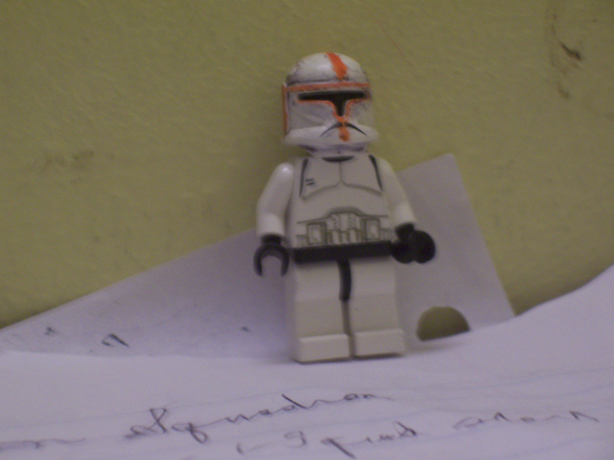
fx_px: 1809
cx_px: 307
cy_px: 230
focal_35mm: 102
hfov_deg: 19.3
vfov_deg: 14.5
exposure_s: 1/8
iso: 160
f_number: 4.6
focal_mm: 16.8
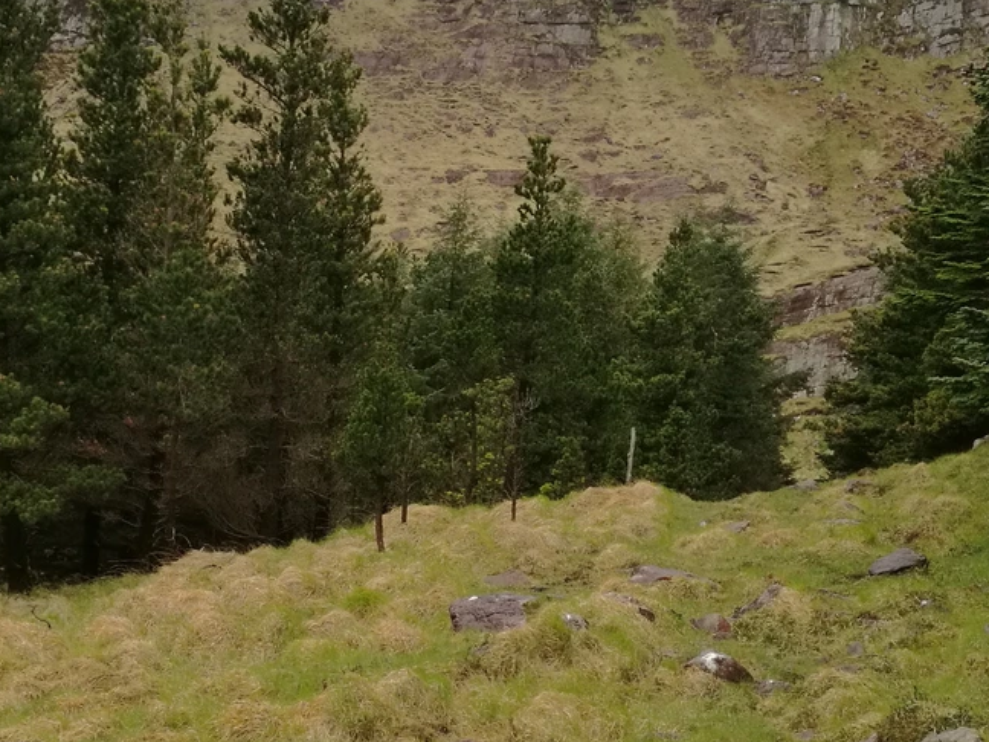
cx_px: 444
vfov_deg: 24.4
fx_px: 1714
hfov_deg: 32.2
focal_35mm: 60
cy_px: 394
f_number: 2
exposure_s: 1/265
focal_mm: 4.04
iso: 50
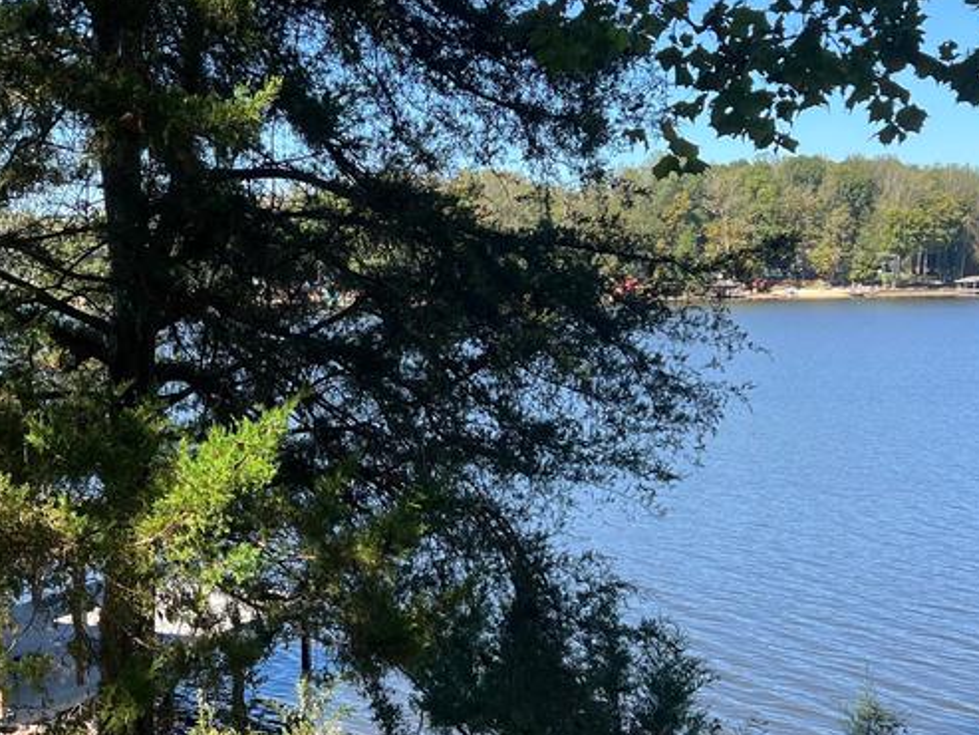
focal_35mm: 54
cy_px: 369
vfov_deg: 27.0
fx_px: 1528
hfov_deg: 35.4
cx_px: 403
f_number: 1.5
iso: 50
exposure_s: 1/1159
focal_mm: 5.7
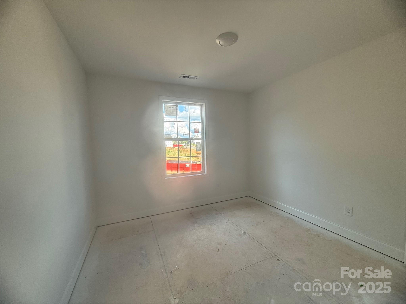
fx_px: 164
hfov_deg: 102.1
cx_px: 203
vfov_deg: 85.7
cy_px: 152
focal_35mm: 14
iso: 64
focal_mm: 2.22
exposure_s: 1/145
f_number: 2.2
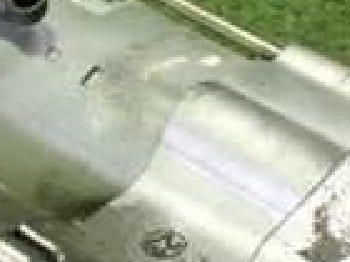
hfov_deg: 15.3
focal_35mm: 129
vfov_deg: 11.5
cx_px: 195
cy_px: 165
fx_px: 1304
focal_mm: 5.4
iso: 800
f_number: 2.3
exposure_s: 1/30
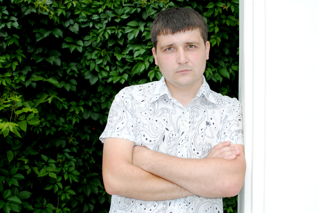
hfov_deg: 49.5
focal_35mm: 39
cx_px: 159
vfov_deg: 34.3
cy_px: 106
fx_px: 345
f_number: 5.6
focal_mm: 26
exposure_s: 1/160
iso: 100
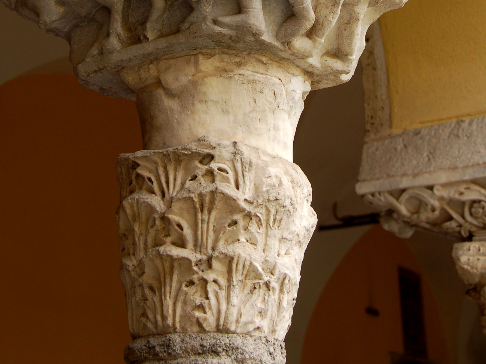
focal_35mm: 73
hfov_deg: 26.7
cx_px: 238
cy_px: -9
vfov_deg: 19.5
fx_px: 1025
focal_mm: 30
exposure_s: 1/125
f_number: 5.6
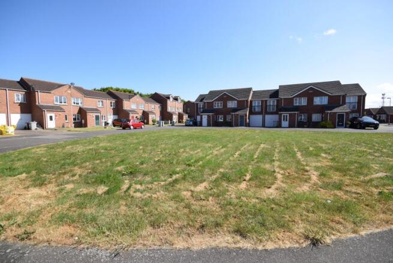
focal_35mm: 15
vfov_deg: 77.4
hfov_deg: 100.4
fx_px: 164
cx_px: 196
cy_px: 132
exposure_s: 1/320
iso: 200
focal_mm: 10
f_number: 9
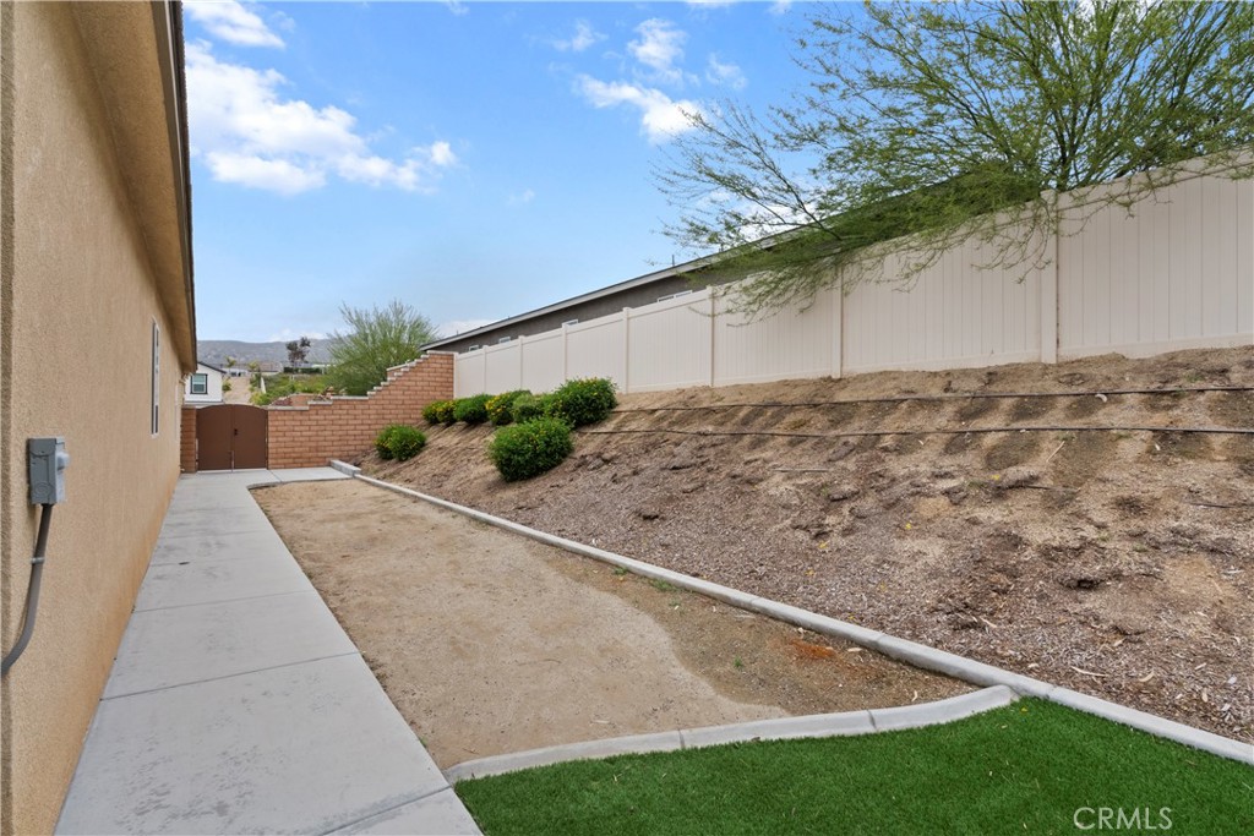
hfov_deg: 96.7
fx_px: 557
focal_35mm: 16
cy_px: 418
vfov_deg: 73.8
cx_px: 627
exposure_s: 1/6
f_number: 22
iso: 100
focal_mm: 16
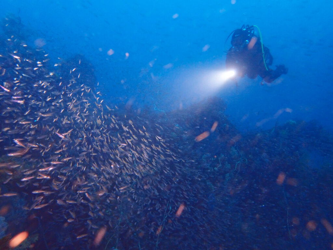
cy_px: 125
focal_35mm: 25
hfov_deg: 69.4
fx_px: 240
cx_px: 166
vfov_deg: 54.9
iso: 400
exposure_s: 1/60
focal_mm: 4.5
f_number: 2.8
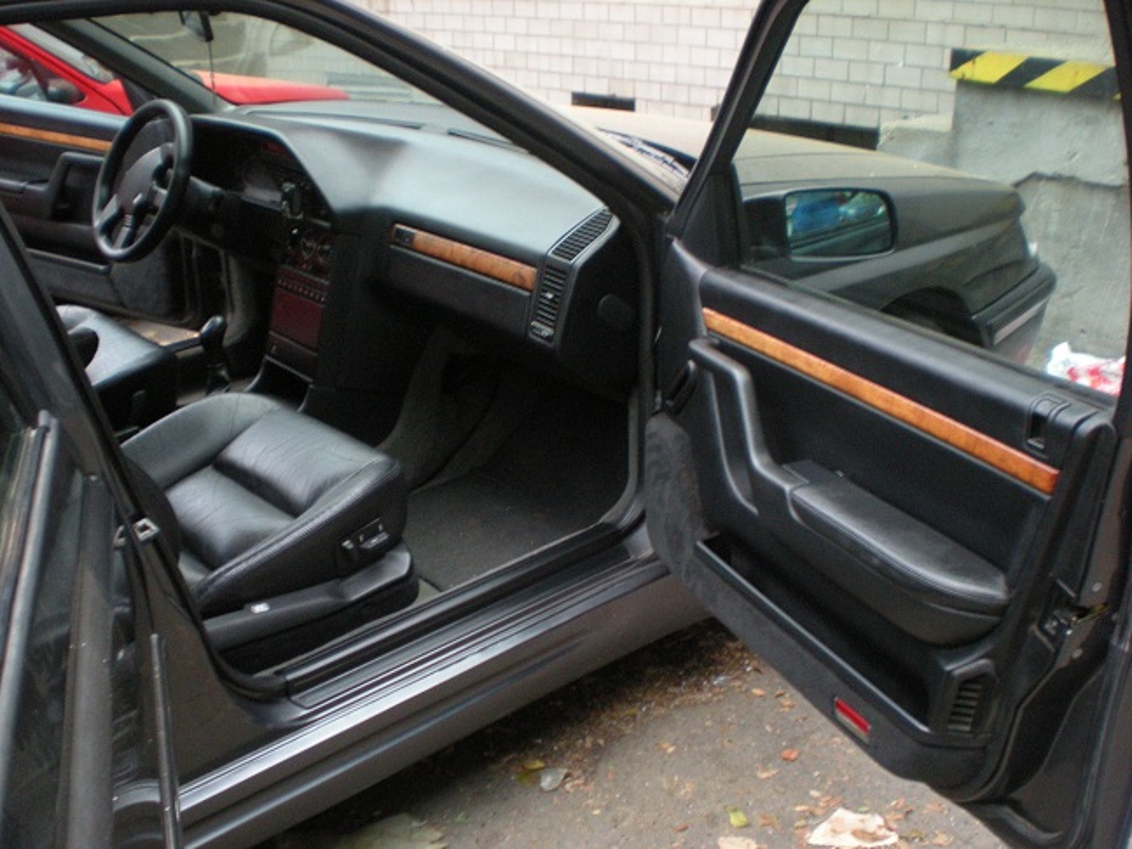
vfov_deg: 37.7
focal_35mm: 38
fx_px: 1243
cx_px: 566
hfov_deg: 49.0
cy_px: 424
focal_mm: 6.3
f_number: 3.1
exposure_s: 1/8
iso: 319
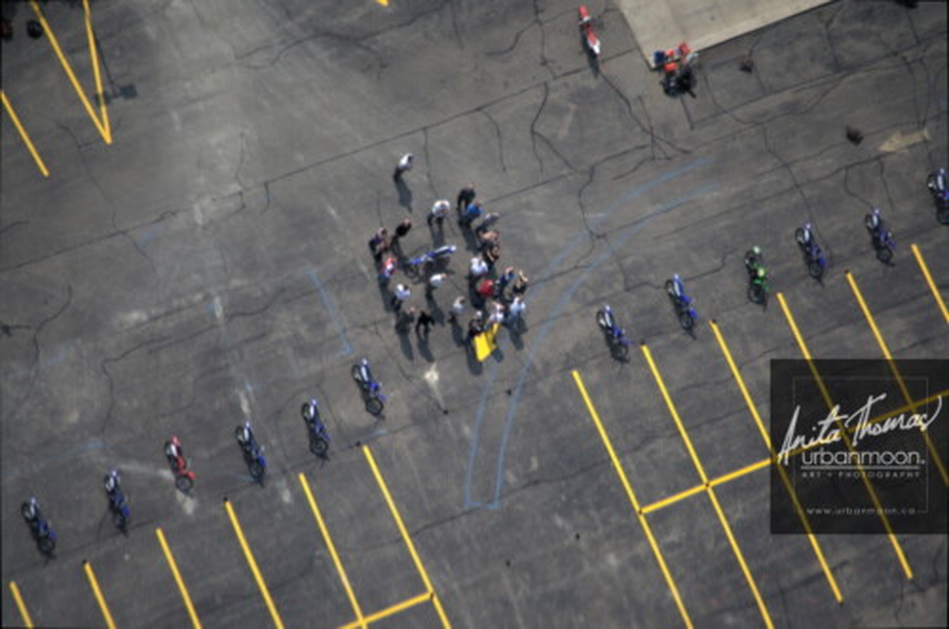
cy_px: 314
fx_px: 11836
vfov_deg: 3.0
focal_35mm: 450
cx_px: 474
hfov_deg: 4.6
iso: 200
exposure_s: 1/1600
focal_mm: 300
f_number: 5.6
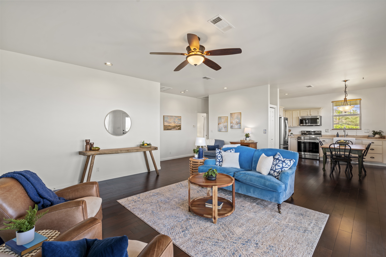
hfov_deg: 96.7
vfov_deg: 73.7
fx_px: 172
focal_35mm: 16
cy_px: 128
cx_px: 193
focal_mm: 16
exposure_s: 1/2
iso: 100
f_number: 8
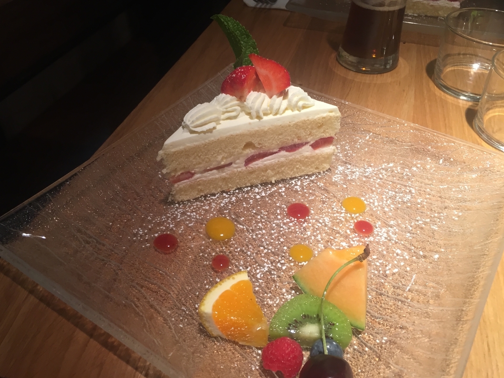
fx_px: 437
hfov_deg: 60.0
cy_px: 184
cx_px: 249
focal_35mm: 30
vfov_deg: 46.8
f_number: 2.2
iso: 80
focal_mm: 4.15
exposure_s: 1/33
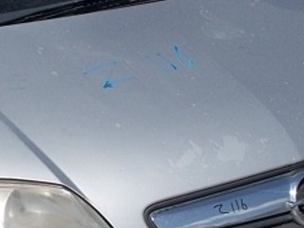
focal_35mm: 96
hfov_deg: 20.1
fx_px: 842
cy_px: 127
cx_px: 37
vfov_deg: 15.4
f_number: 8
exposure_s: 1/250
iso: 80
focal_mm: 4.6
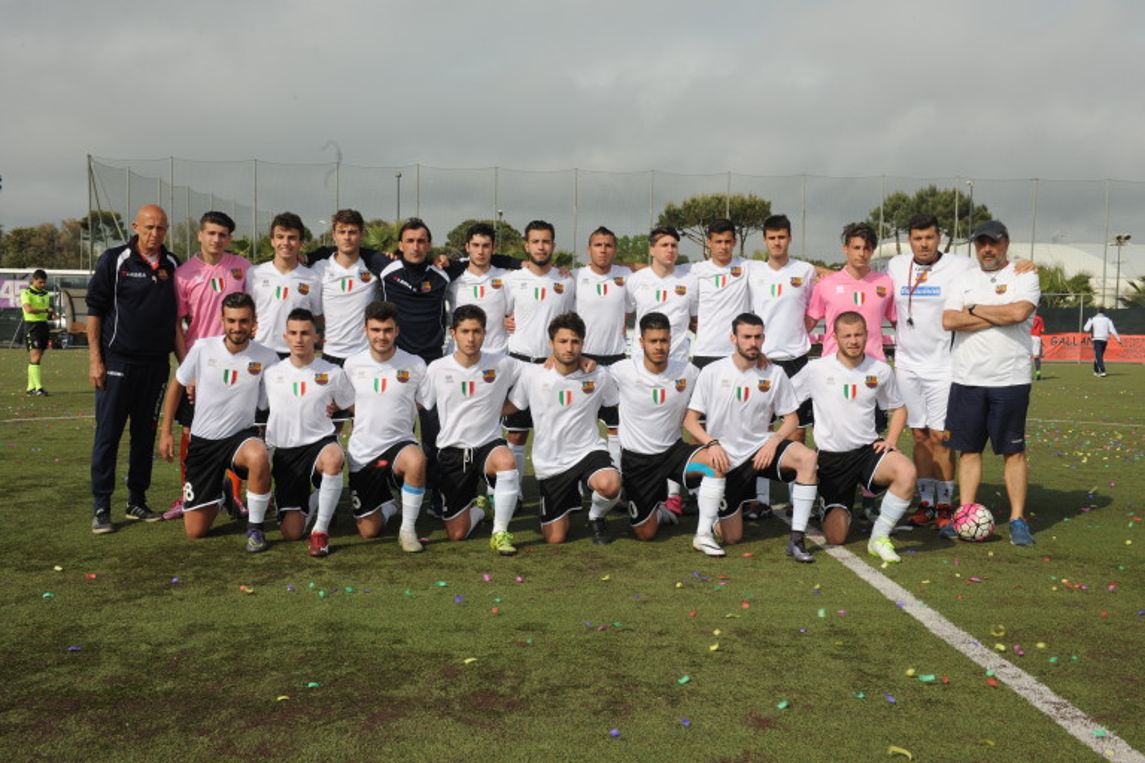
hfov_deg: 50.7
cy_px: 382
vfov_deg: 35.1
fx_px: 1209
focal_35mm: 38
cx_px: 572
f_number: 16
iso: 250
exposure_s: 1/250
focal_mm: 38
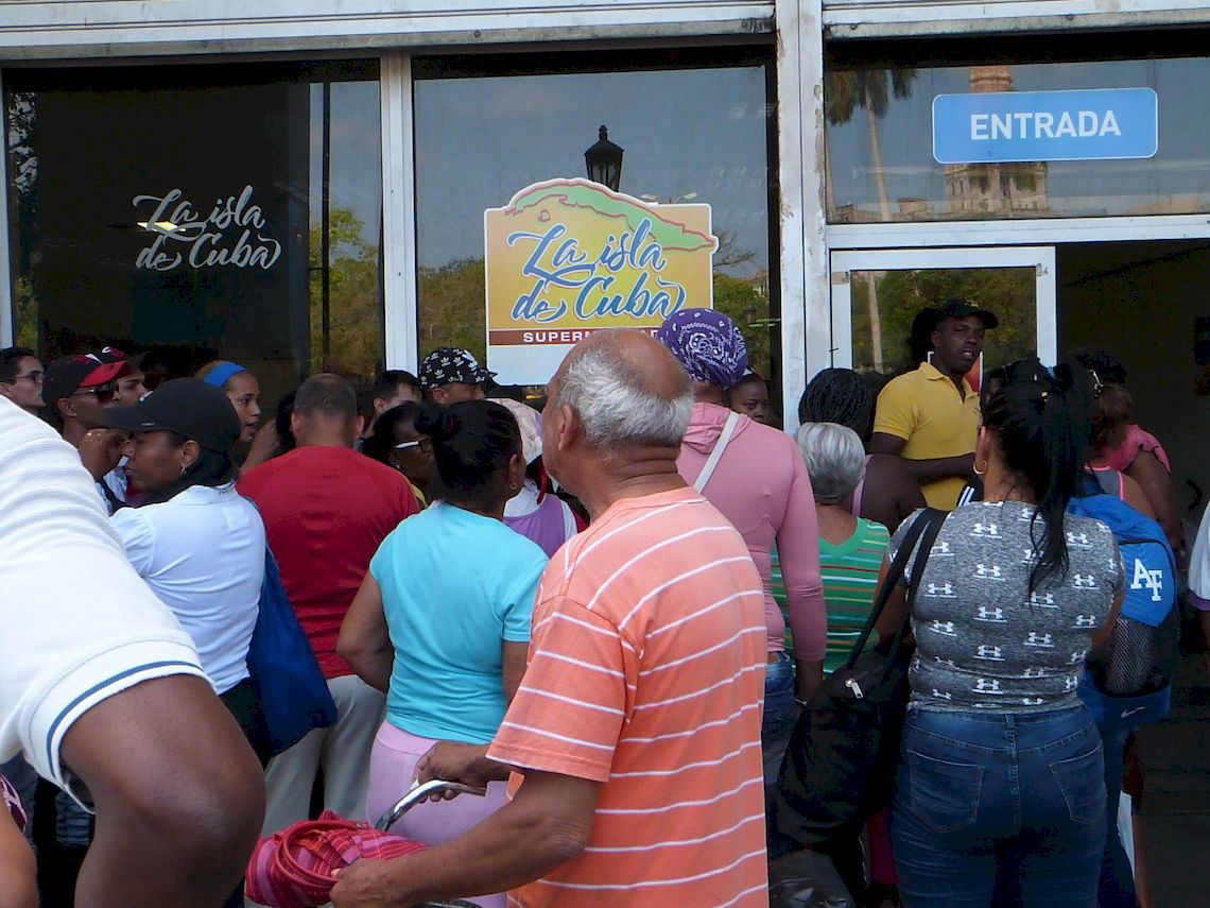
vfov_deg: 32.9
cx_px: 605
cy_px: 454
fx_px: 1538
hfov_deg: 42.9
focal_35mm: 44
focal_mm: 7.8
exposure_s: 1/200
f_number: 5.6
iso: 500
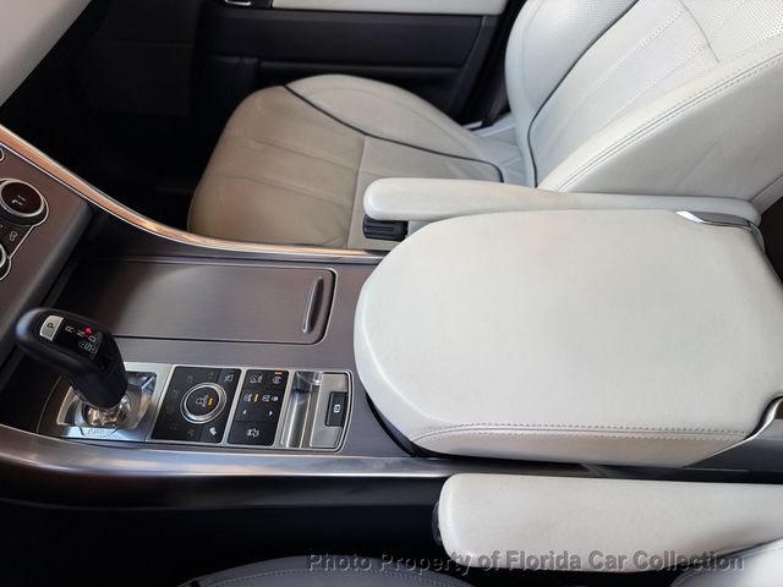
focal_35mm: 24
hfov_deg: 71.6
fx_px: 543
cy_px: 294
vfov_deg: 56.8
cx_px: 392
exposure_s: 1/100
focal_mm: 6.76
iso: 80
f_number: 1.78
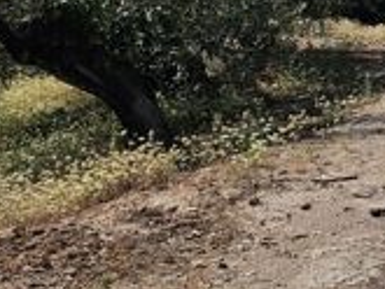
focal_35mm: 98
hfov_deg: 17.0
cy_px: -44
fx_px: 1091
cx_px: 664
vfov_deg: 14.7
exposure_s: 1/1044
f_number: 1.7
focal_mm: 6.3
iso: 10
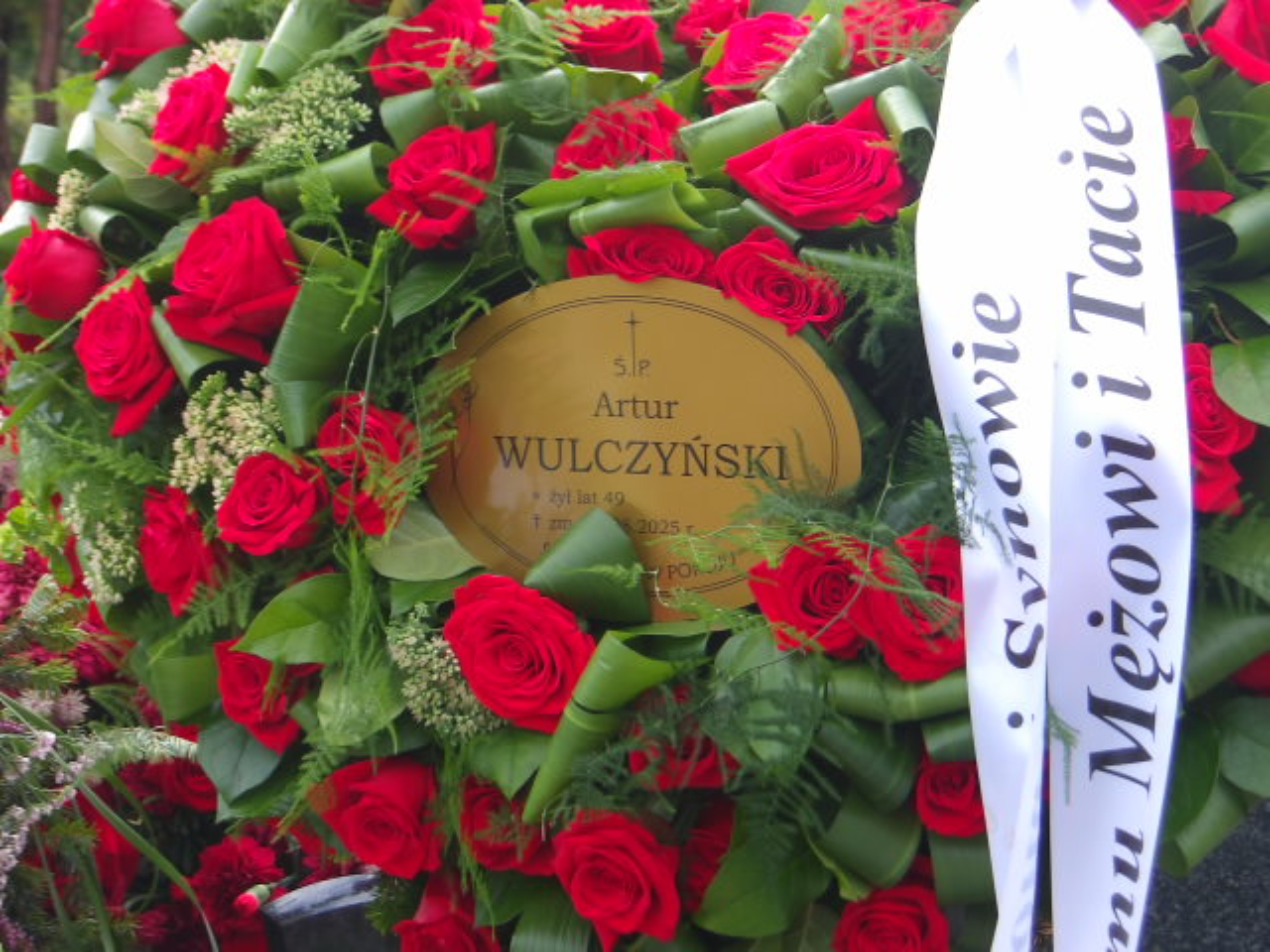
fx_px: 3962
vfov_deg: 13.7
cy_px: 476
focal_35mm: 108
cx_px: 635
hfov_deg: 18.2
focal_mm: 19.6
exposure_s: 1/70
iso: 100
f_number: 6.6
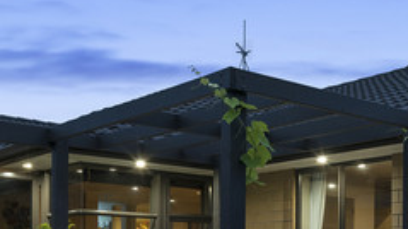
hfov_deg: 32.6
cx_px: 314
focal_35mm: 63
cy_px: 246
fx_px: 681
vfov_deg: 18.4
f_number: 6.3
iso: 200
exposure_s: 1/3
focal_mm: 14
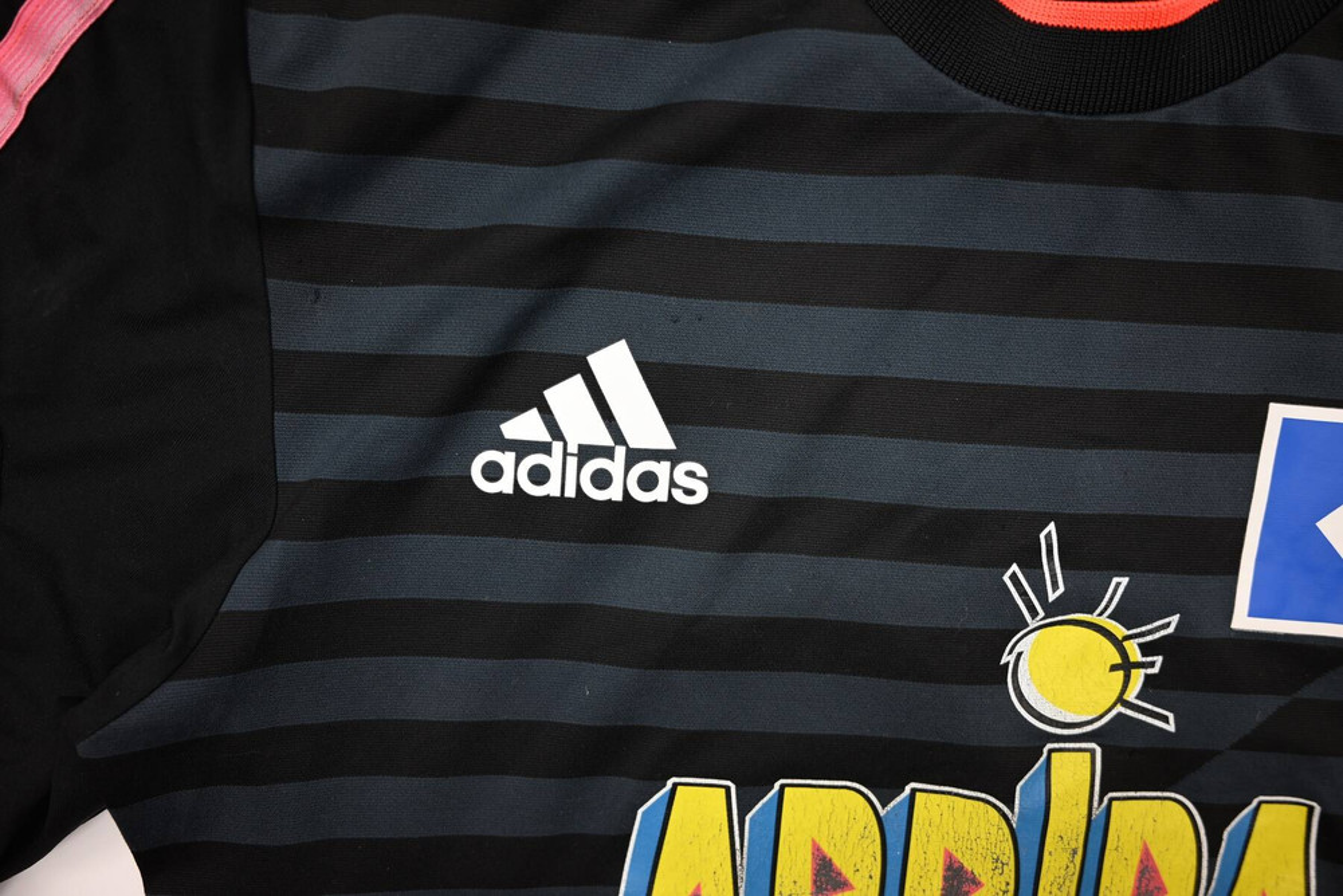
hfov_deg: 73.7
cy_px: 448
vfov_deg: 53.2
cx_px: 672
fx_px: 896
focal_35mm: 24
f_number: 4
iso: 200
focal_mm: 24
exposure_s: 1/125
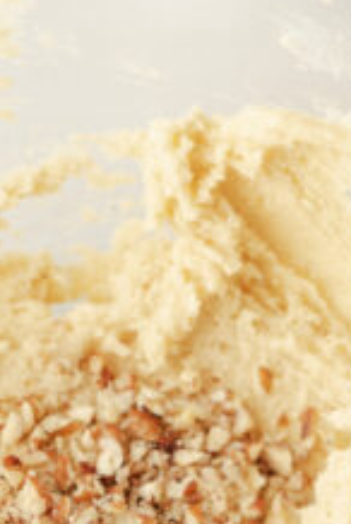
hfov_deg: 8.0
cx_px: 83
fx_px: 2507
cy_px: 699
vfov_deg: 11.6
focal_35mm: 172
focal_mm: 50
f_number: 4.5
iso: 100
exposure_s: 1/100
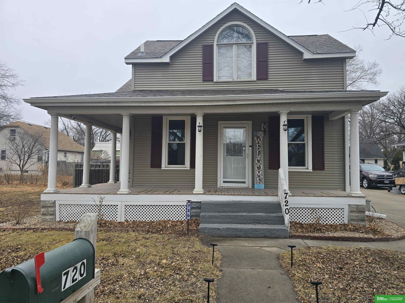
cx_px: 202
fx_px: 269
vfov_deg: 58.9
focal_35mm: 23
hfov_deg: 73.9
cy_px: 152
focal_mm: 6.3
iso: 12
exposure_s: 1/249
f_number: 1.7
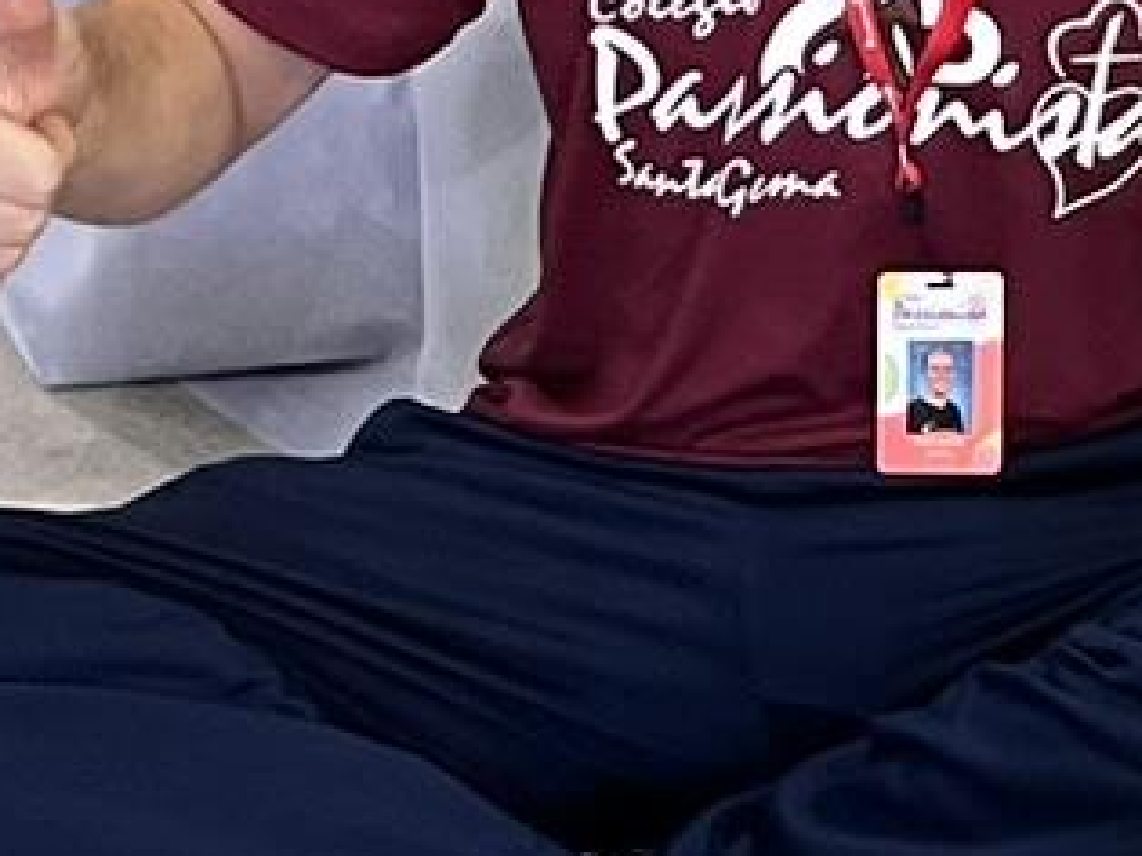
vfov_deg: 8.2
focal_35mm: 169
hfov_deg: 10.1
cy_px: -1095
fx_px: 5573
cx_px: 2799
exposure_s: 1/60
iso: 320
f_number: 1.6
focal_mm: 5.1
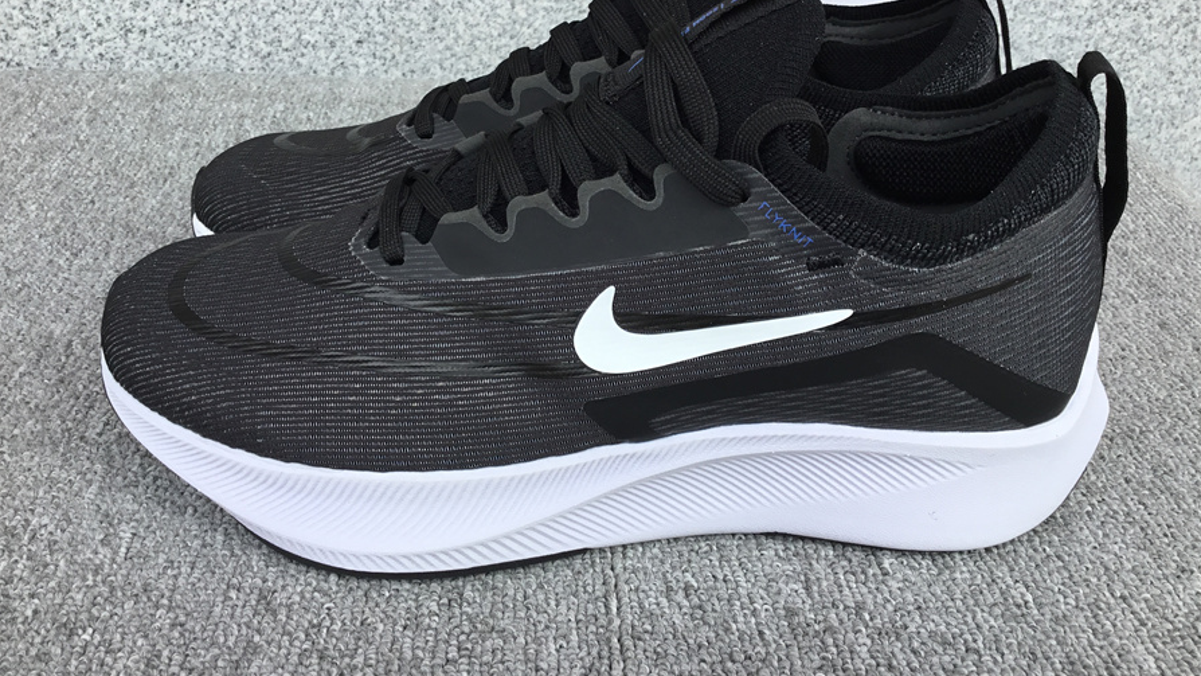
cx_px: 603
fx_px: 1083
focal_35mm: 34
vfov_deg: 34.5
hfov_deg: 58.0
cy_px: 269
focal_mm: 3.3
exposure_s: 1/327
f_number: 2.4
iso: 25
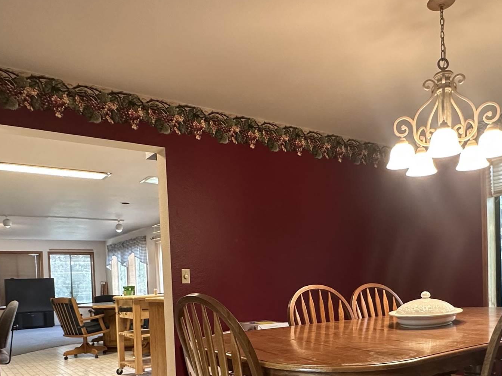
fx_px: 464
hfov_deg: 56.8
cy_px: 300
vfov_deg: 42.2
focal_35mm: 32
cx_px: 248
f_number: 2.2
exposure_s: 1/60
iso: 320
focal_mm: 2.22
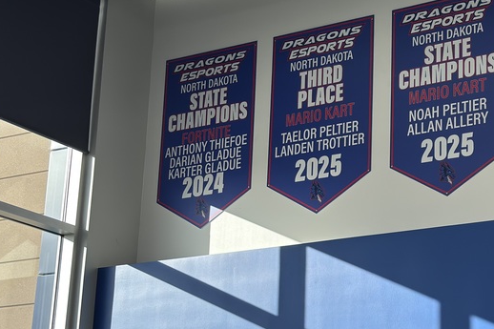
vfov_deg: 18.8
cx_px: 415
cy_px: 238
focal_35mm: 72
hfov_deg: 27.4
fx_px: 988
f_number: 1.78
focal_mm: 6.76
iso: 100
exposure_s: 1/2451
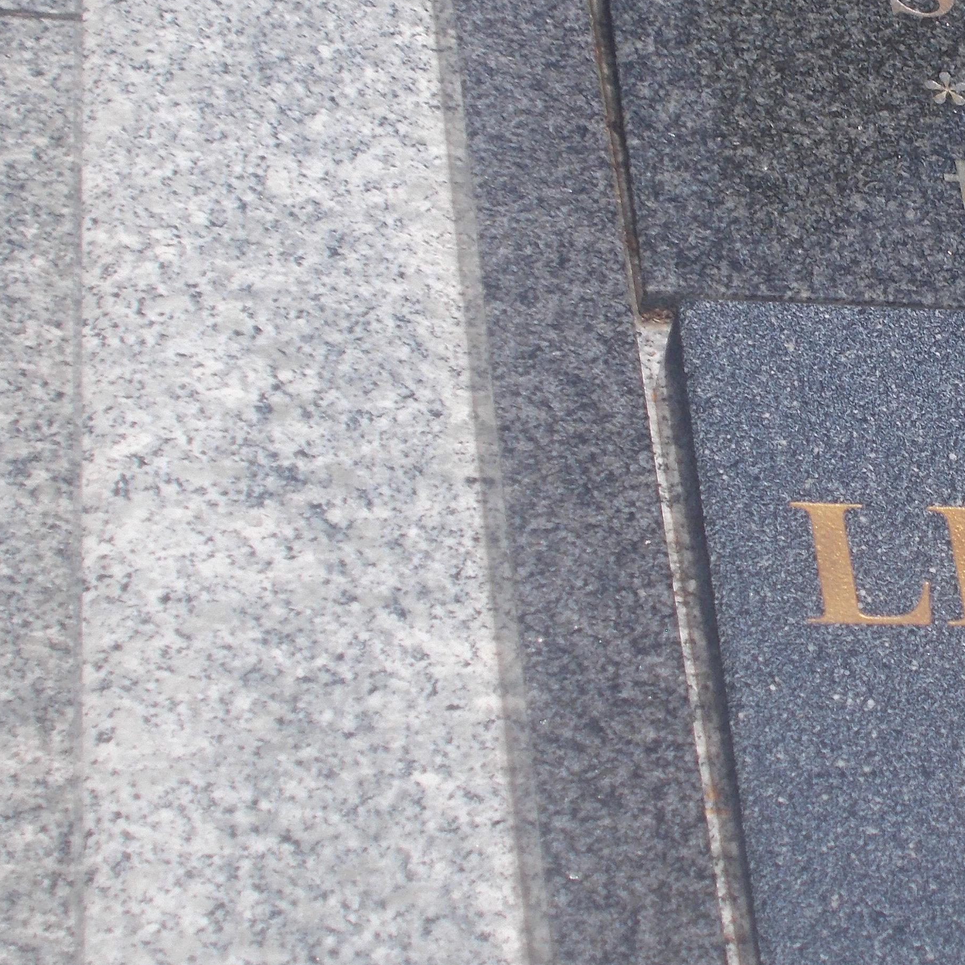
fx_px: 3532
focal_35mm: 112
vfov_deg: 15.5
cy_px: 344
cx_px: 1024
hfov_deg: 15.2
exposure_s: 1/100
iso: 80
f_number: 11.3
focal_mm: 9
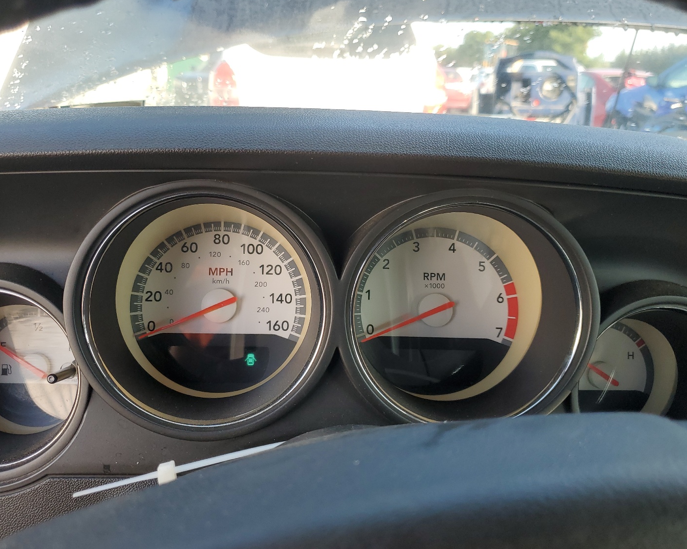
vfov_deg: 50.0
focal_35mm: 29
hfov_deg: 60.4
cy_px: 266
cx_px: 335
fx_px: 590
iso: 50
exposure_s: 1/270
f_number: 1.5
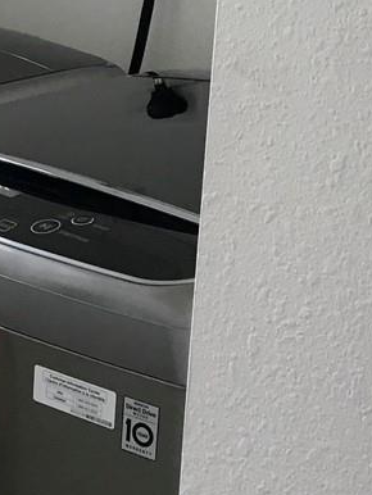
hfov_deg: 12.0
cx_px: -237
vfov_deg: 16.9
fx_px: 1660
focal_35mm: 116
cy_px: 315
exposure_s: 1/30
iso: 20
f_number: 1.8
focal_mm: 3.99
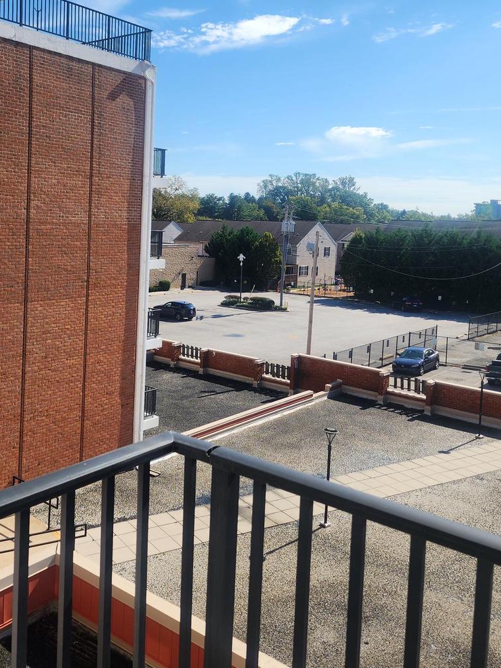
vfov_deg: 52.1
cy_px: 254
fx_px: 675
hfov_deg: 40.2
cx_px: 164
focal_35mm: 35
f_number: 1.8
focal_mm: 6.4
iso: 12
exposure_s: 1/1135
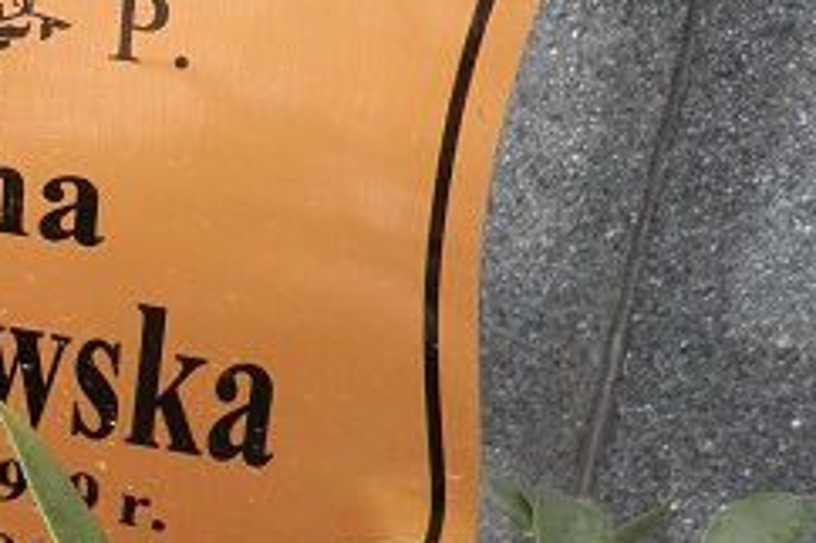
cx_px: -74
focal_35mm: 66
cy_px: 179
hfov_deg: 27.9
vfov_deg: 20.5
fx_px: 1495
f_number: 3.3
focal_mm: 4.3
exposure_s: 1/320
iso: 64
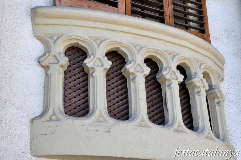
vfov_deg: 20.6
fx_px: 441
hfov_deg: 30.5
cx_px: 120
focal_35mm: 66
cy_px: 80
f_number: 11
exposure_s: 1/500
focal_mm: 44
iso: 2000
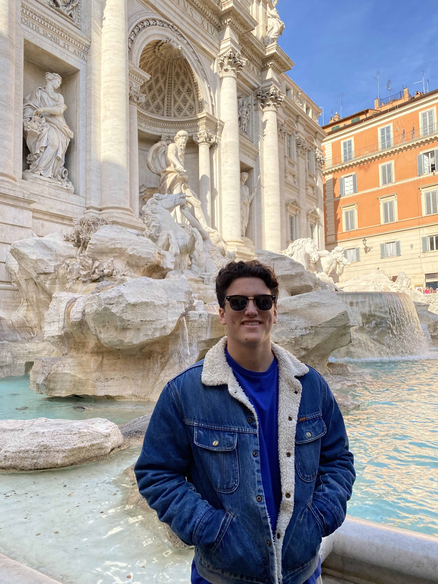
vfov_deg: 67.3
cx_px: 219
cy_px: 292
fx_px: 439
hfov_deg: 53.1
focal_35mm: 26
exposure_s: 1/1147
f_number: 1.8
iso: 32
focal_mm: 4.25
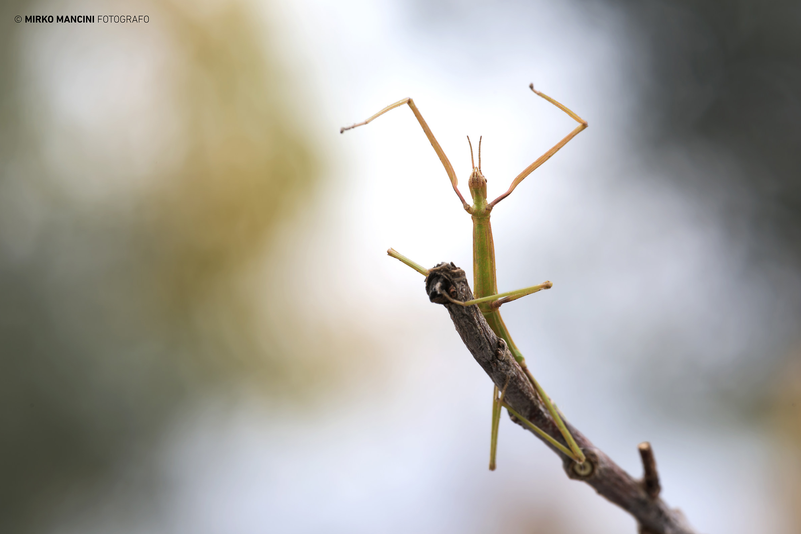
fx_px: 4027
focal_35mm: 181
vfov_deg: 7.6
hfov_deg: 11.4
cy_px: 266
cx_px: 399
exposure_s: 1/10
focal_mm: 180
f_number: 14
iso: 100
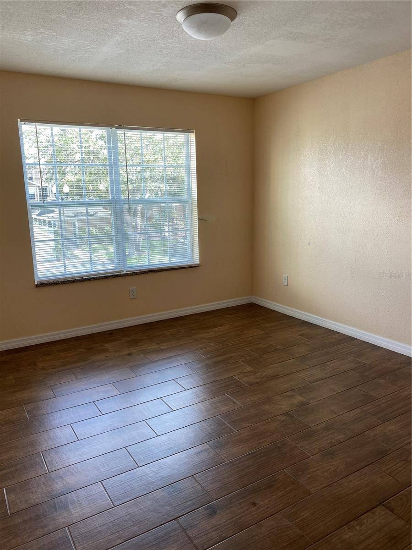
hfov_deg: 53.1
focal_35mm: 26
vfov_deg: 67.3
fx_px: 413
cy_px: 275
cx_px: 206
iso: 50
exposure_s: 1/120
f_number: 1.8
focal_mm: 4.25
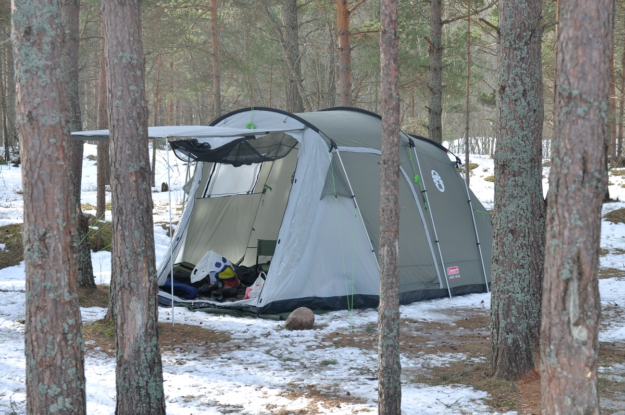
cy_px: 208
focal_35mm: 75
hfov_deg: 27.0
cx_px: 312
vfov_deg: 18.1
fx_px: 1300
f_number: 4.5
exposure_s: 1/80
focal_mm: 50
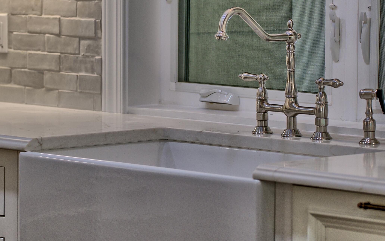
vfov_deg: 6.9
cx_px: 164
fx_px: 1994
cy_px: 69
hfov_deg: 11.0
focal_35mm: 190
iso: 800
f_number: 4.5
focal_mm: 128
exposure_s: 1/200
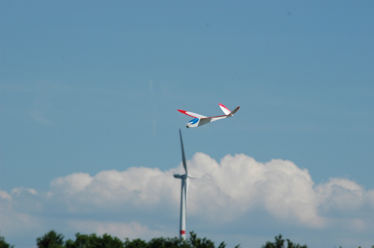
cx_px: 187
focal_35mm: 300
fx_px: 3113
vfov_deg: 4.6
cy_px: 124
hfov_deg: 6.9
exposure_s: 1/1000
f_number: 8
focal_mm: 200
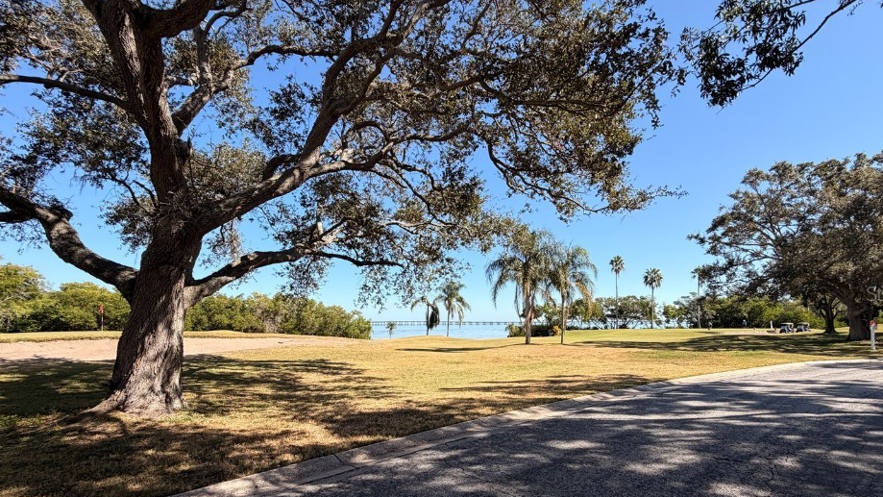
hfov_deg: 95.8
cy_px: 293
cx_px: 465
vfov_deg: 63.5
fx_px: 398
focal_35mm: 17
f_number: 2.2
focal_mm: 2.22
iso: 40
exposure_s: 1/770
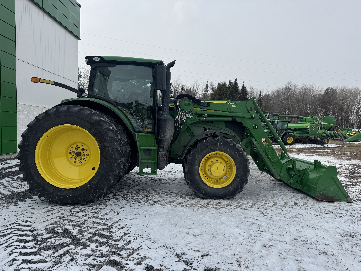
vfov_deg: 56.8
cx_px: 180
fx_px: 250
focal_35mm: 24
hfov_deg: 71.6
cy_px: 136
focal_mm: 6.76
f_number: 1.78
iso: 80
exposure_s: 1/6410
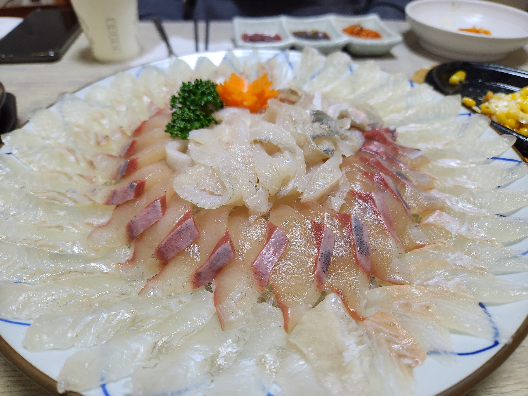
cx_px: 264
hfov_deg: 73.9
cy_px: 198
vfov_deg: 58.9
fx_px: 351
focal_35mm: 23
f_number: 1.8
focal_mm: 5.4
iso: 320
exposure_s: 1/120
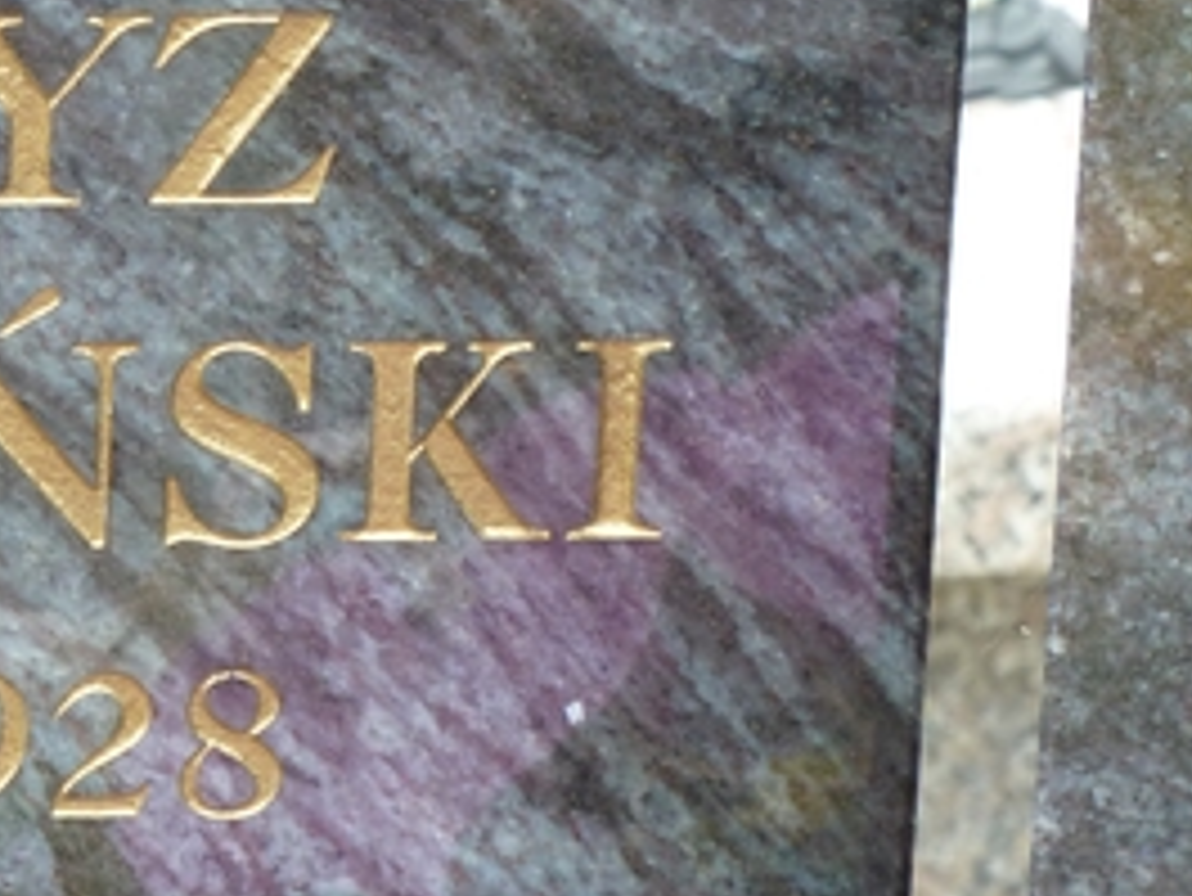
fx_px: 13160
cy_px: 261
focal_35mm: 382
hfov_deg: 5.2
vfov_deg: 3.9
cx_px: -238
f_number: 4.5
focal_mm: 25.9
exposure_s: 1/60
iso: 160
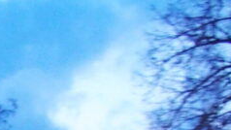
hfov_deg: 14.5
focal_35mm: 131
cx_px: -181
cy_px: 357
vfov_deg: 8.2
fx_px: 803
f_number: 2.8
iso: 800
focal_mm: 6
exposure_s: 1/20
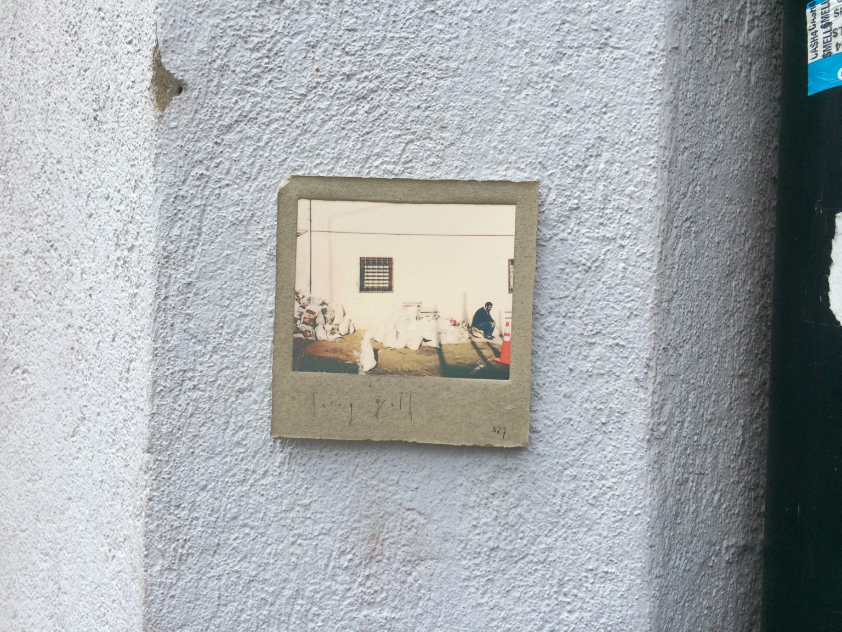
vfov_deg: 46.8
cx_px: 421
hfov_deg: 60.0
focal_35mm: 30
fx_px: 730
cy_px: 316
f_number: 2.2
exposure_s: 1/855
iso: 32
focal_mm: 4.12
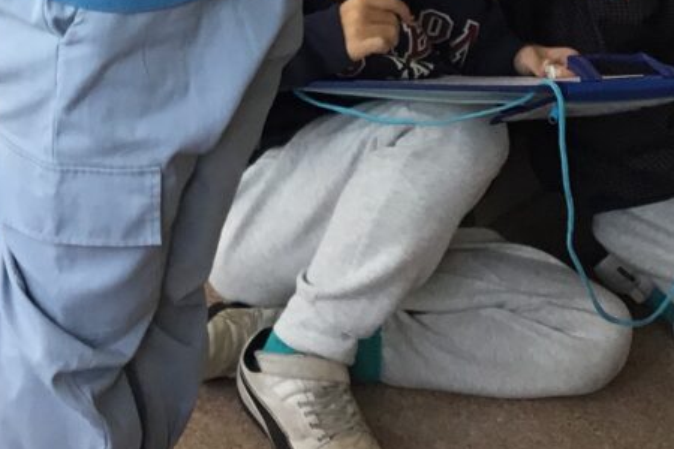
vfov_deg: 10.2
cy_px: -257
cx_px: -36
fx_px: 2415
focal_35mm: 129
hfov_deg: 15.5
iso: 32
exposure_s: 1/100
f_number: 2.4
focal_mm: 3.3
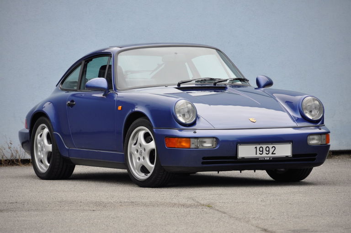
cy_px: 116
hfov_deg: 7.9
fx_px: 2556
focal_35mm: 262
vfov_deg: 5.2
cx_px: 176
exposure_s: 1/200
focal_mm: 175
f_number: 6
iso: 500
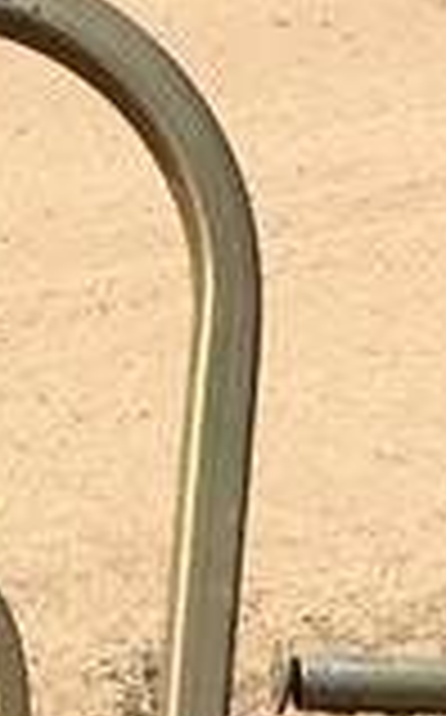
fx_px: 3549
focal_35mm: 182
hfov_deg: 6.9
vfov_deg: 10.0
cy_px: 1756
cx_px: -451
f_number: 2.4
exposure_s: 1/1274
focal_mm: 3.3
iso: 25
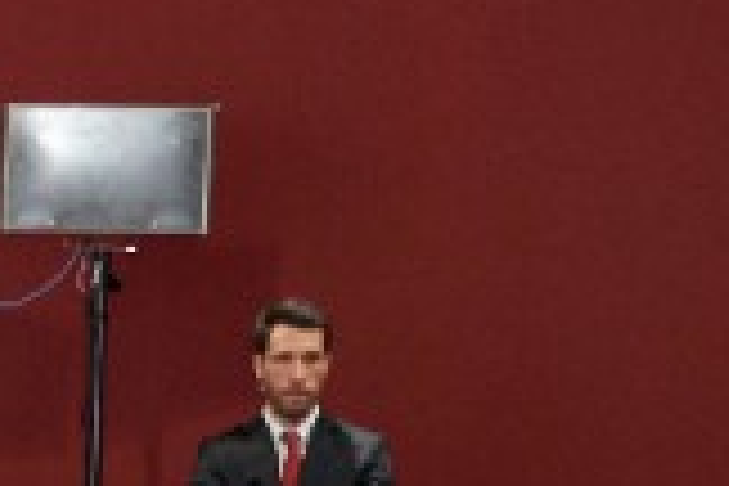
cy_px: 893
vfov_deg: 4.9
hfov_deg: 6.9
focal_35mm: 277
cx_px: -1152
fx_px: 5609
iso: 3200
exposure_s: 1/200
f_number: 4
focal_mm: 45
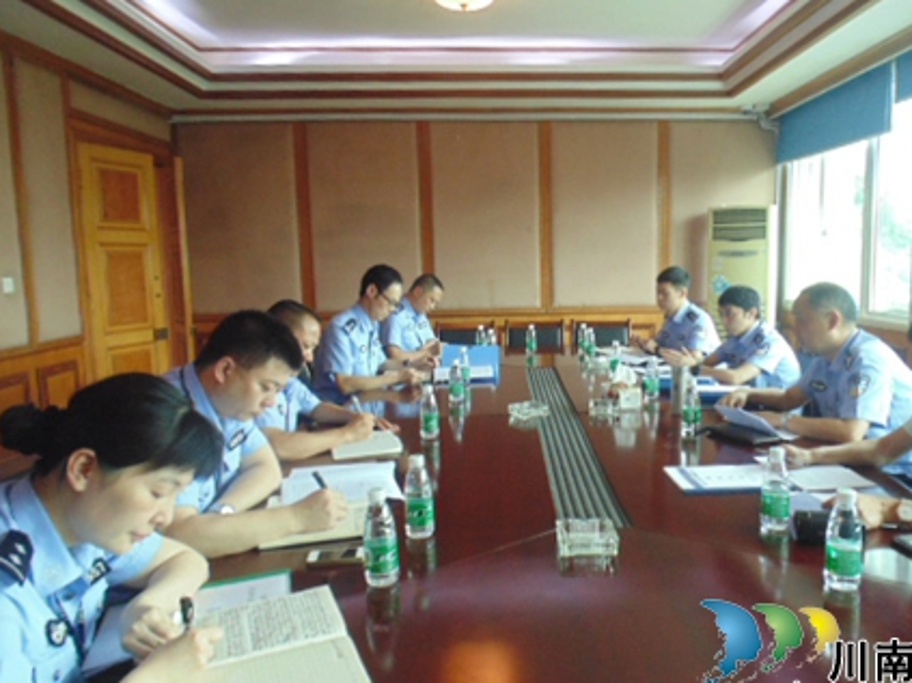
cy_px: 352
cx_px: 537
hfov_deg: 66.8
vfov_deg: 53.0
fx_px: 685
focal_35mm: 26
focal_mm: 4
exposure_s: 1/30
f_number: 3.1
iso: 250
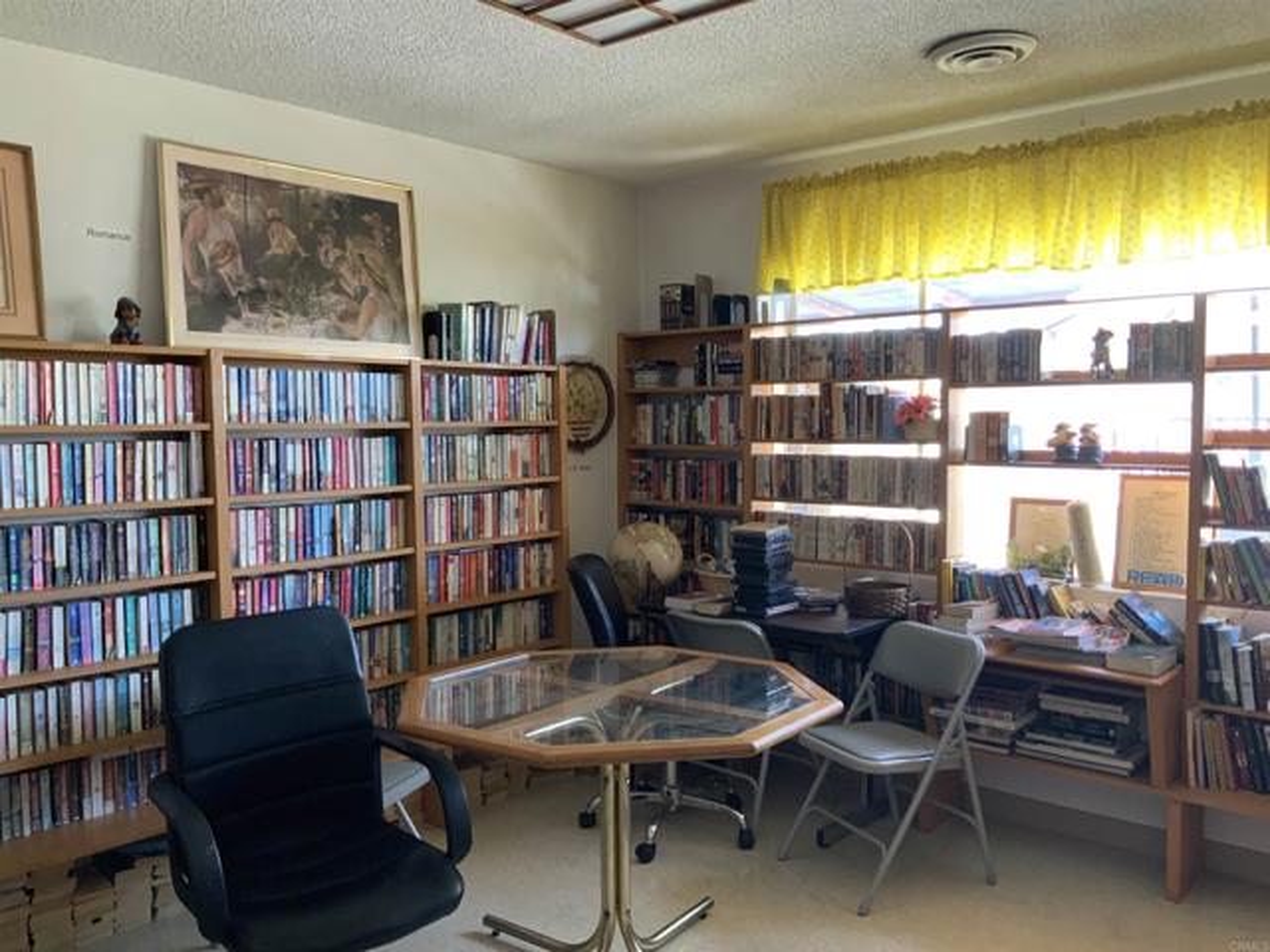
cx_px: 635
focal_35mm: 29
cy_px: 476
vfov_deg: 48.2
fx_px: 1064
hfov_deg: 61.7
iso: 100
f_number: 1.8
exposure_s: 1/60
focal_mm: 3
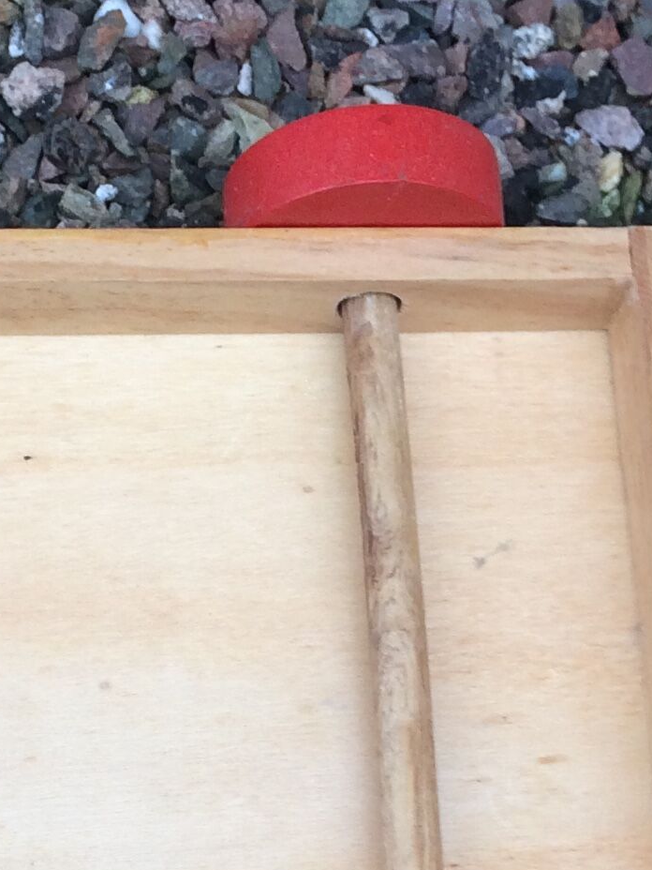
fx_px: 2562
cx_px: 130
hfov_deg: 14.4
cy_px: 959
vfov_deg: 18.5
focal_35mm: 102
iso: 50
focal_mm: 4.15
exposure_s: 1/100
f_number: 2.2
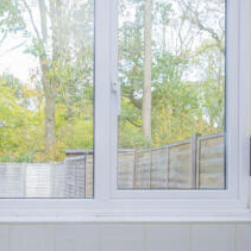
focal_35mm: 37
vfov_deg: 44.0
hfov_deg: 44.5
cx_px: 93
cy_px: 177
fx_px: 304
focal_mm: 14
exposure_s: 1/125
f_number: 7.1
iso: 800
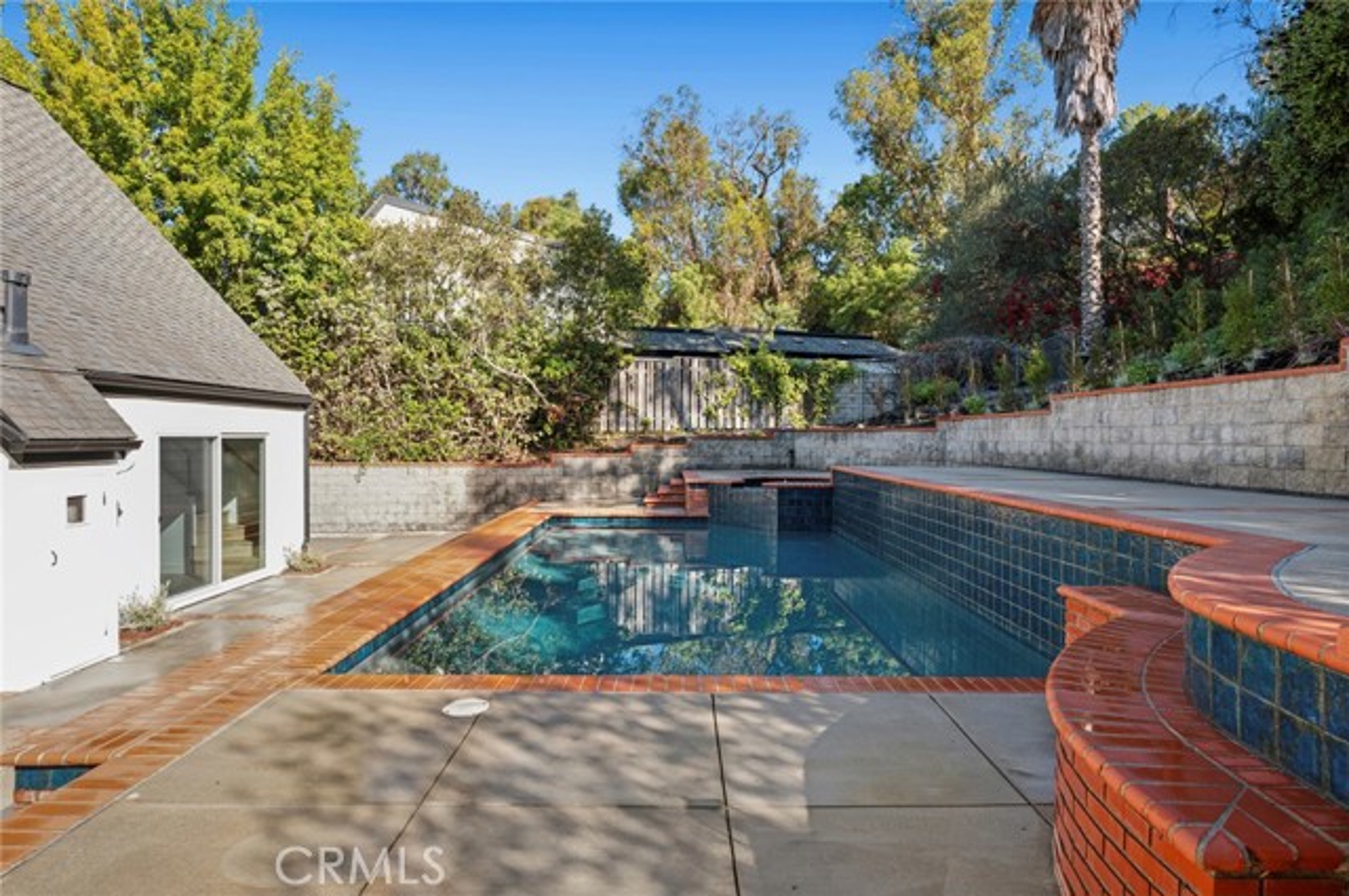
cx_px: 674
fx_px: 748
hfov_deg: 84.0
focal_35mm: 20
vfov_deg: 61.8
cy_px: 448
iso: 80
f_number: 8
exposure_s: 1/30
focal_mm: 20
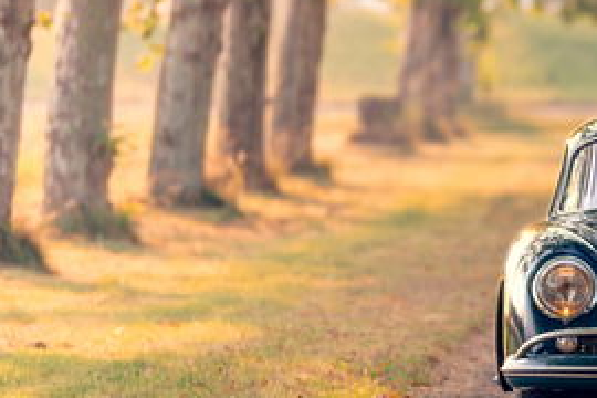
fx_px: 9435
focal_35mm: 569
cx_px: 725
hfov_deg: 3.6
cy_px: 186
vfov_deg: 2.4
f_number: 2.8
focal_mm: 200
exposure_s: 1/400
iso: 200
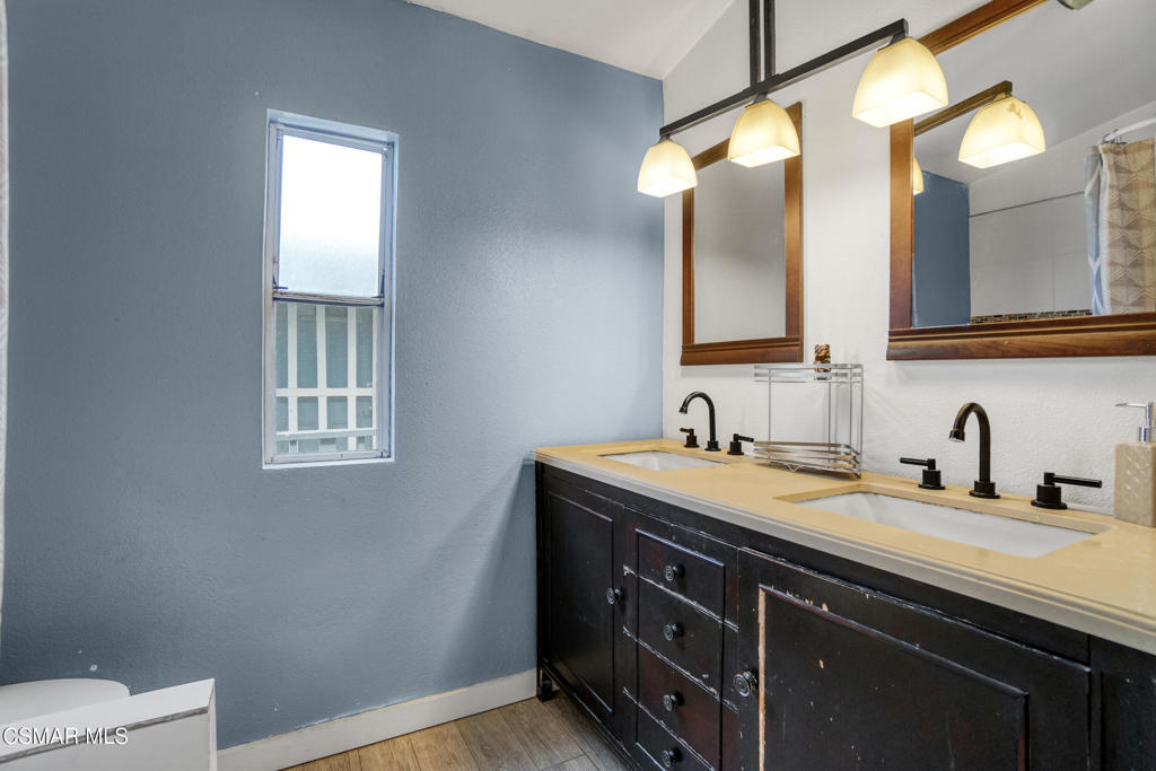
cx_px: 578
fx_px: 482
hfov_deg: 100.4
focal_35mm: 15
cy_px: 386
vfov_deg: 77.3
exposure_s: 1/50
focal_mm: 10
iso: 1000
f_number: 4
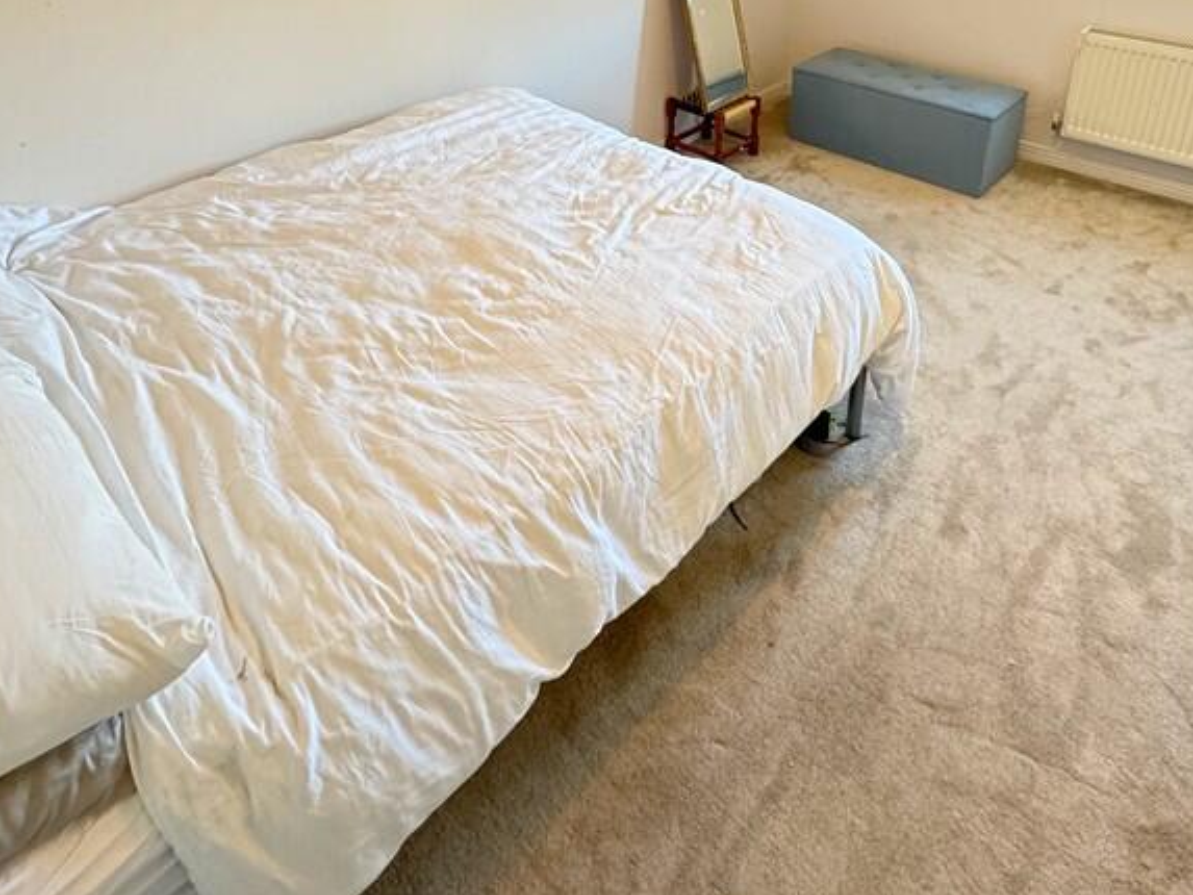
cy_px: 117
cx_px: 648
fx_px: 862
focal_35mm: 25
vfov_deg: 49.8
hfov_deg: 69.3
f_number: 2.2
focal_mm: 2.22
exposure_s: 1/60
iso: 500
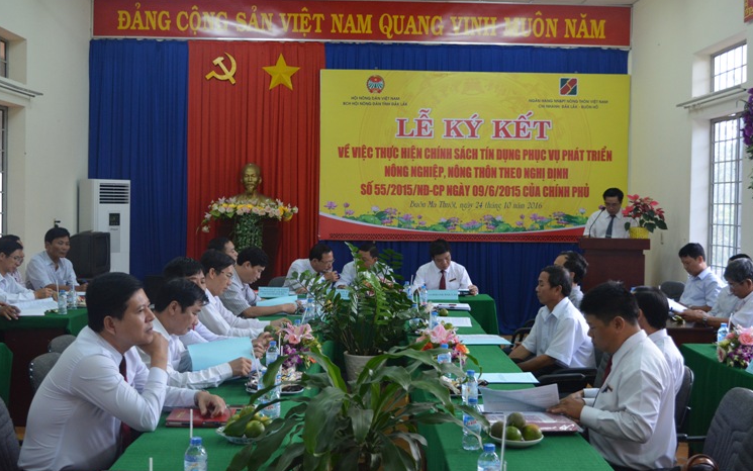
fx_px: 873
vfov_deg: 30.2
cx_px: 379
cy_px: 223
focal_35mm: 43
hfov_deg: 46.7
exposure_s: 1/100
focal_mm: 27
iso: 1600
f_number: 5
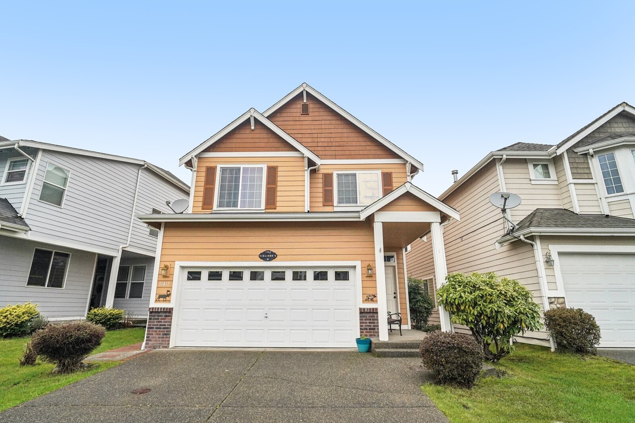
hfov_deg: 93.3
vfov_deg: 70.4
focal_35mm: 17
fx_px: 300
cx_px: 308
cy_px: 222
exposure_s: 1/1000
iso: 1600
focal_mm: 16
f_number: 8
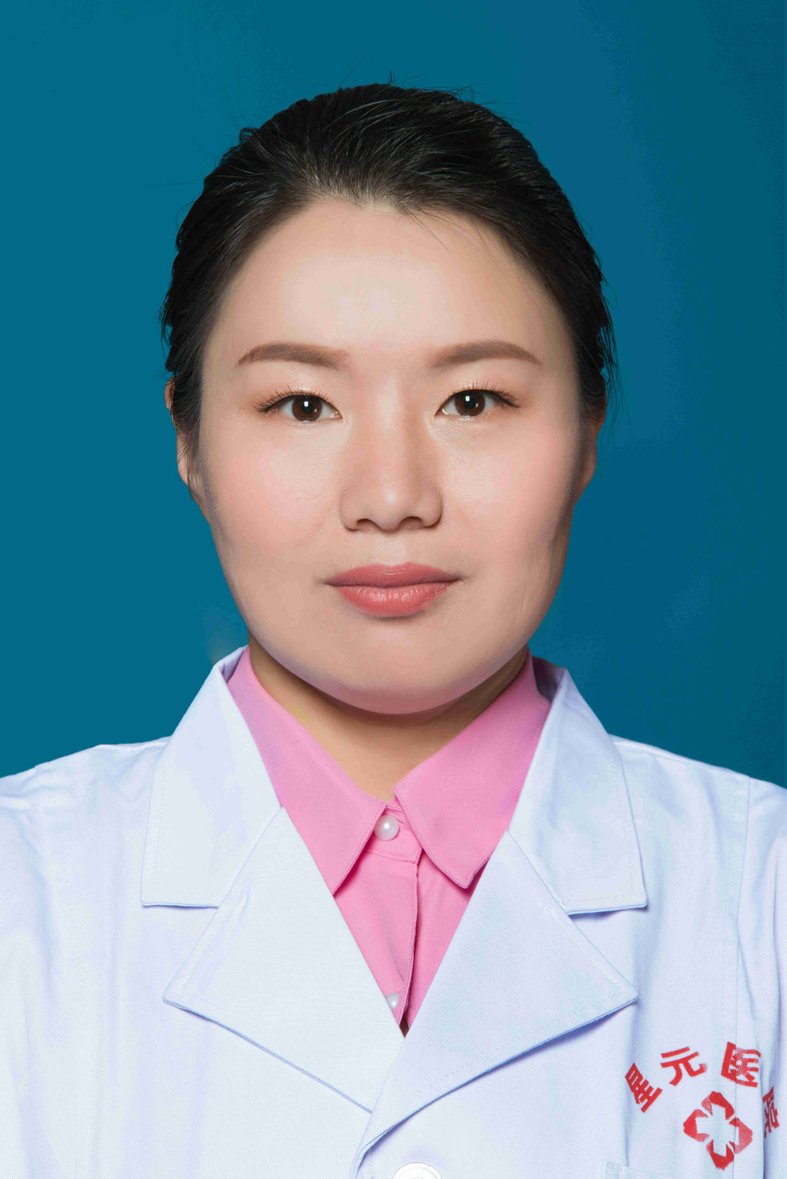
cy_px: 590
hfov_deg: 6.9
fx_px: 6553
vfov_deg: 10.3
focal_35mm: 200
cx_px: 394
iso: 125
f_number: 9
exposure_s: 1/125
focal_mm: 200
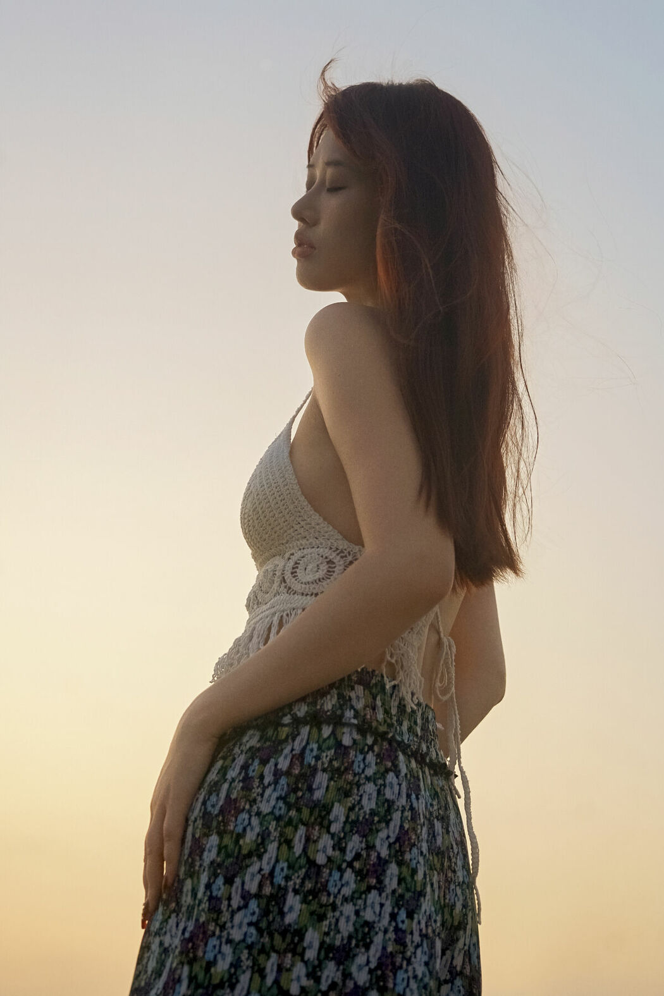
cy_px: 498
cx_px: 332
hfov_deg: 27.0
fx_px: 1383
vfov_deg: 39.6
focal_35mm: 50
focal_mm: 50
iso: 2000
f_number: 4
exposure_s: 1/100
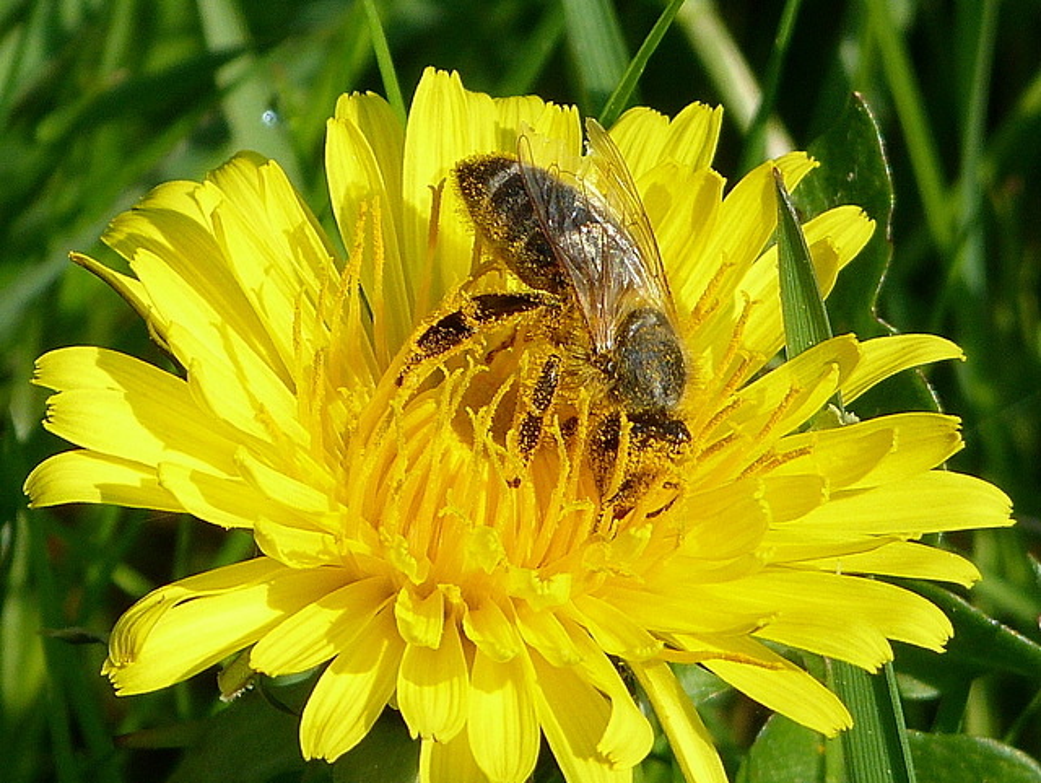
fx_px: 24046
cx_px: 520
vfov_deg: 1.9
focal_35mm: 799
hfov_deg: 2.5
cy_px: 392
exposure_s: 1/400
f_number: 5.6
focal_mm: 108
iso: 80
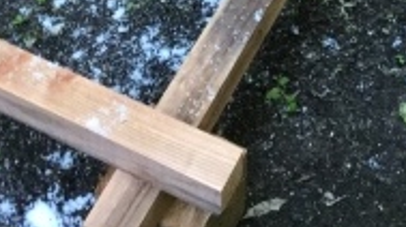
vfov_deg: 9.7
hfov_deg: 18.3
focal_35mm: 117
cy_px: -213
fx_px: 1259
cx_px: 166
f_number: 2.4
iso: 80
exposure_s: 1/30
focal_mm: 3.3
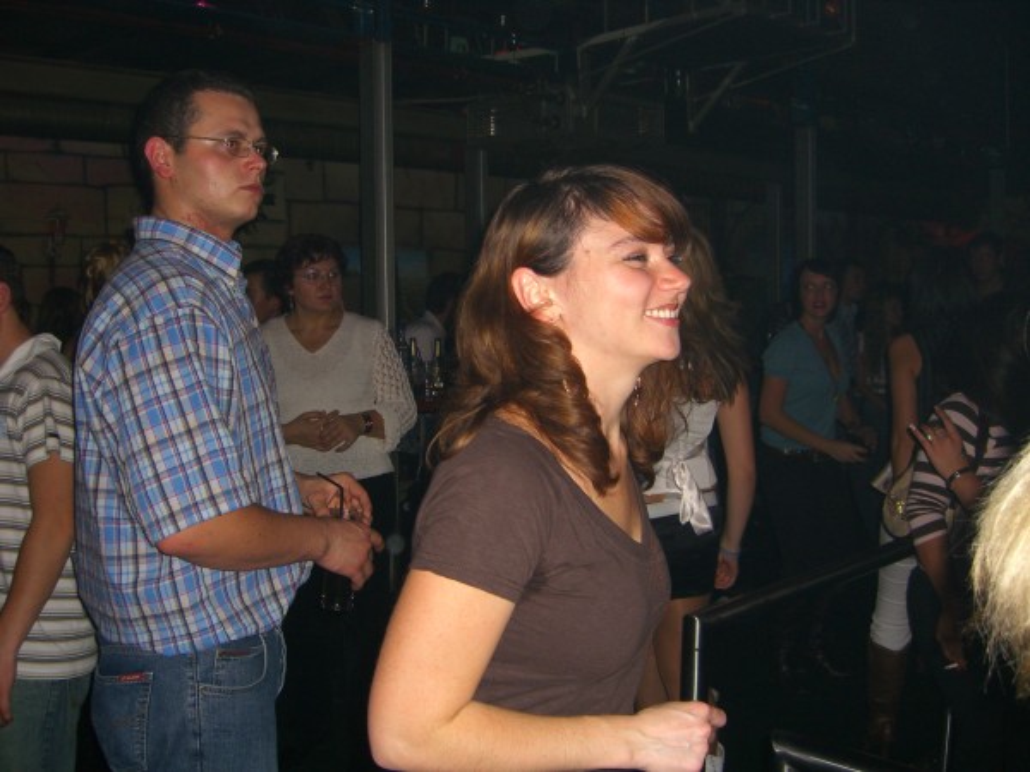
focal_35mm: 38
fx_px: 1131
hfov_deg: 49.0
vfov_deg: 37.7
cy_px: 386
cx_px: 515
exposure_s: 1/60
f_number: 2.8
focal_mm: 7.9
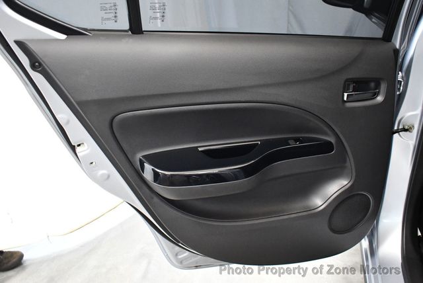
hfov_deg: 53.1
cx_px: 212
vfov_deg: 36.9
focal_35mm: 36
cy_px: 142
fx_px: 423
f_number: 3.5
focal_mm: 18
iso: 3600
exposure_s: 1/60
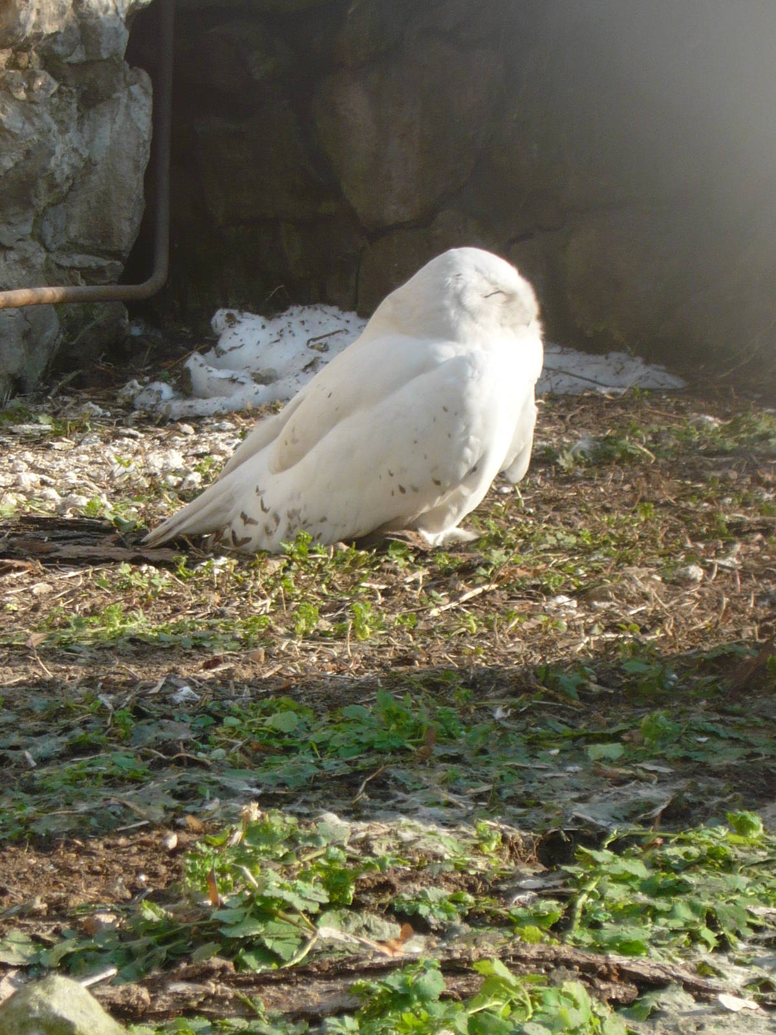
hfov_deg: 9.3
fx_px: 4782
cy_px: 518
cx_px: 388
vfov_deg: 12.3
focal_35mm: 160
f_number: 5.1
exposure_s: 1/125
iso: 100
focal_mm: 16.5
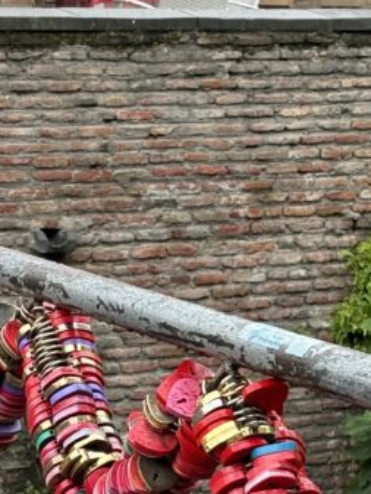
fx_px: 2256
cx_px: 9
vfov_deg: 12.5
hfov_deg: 9.3
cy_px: 355
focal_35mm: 158
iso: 40
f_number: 1.6
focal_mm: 5.96
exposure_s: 1/142
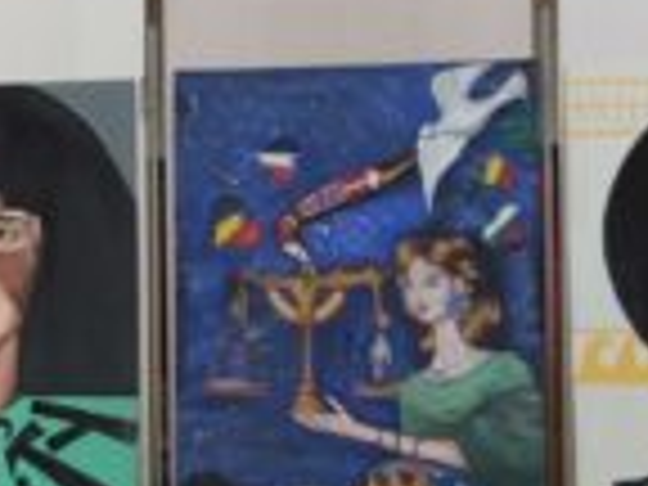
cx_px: 155
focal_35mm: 77
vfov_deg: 19.1
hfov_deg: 25.0
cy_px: 220
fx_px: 1441
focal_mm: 3.92
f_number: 1.7
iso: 64
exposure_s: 1/164
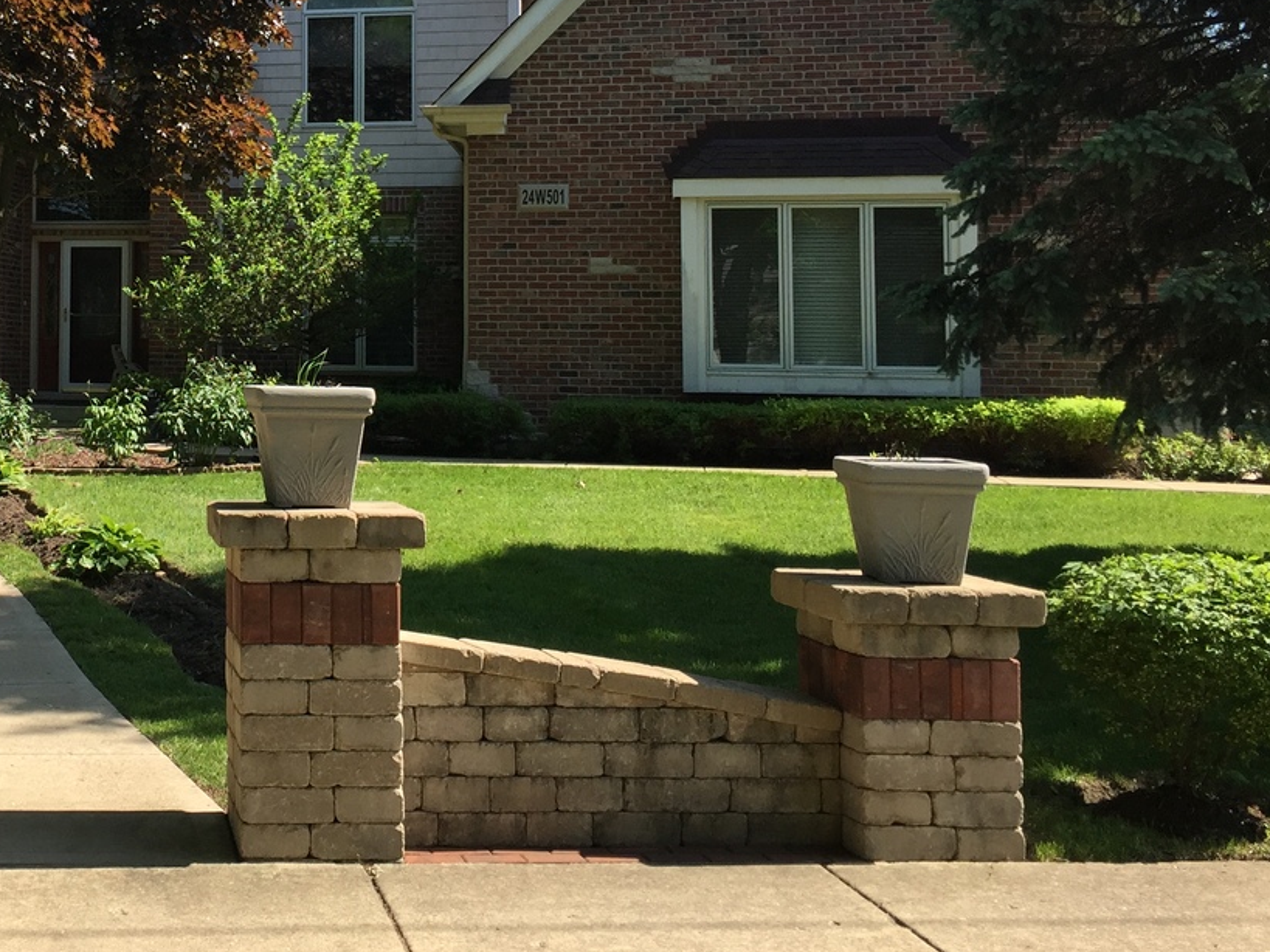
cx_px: 160
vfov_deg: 28.2
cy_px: 247
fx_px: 1871
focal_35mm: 51
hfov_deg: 35.6
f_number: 2.2
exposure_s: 1/989
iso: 32
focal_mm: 4.15
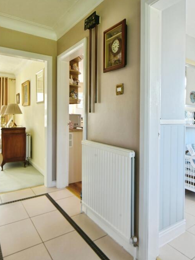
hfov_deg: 54.8
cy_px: 128
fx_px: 188
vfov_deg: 69.4
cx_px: 101
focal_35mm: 25
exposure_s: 1/15
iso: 560
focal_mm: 17
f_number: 11
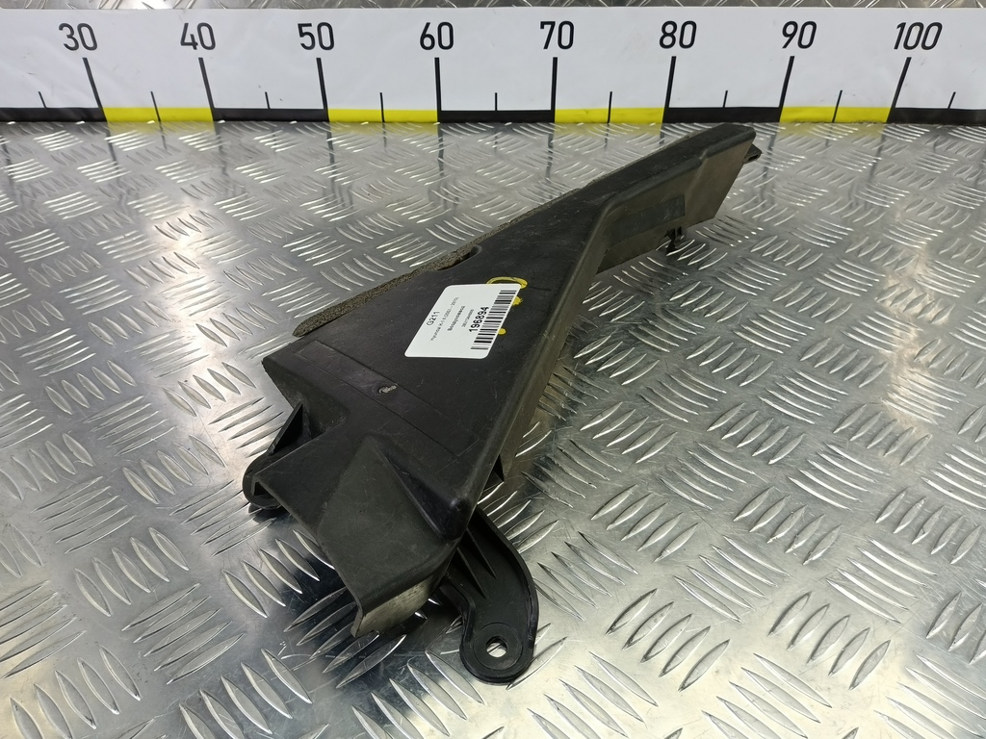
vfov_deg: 58.9
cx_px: 493
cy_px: 370
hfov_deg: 73.9
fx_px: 655
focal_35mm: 23
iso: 119
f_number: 1.6
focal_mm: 4.11
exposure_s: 1/50
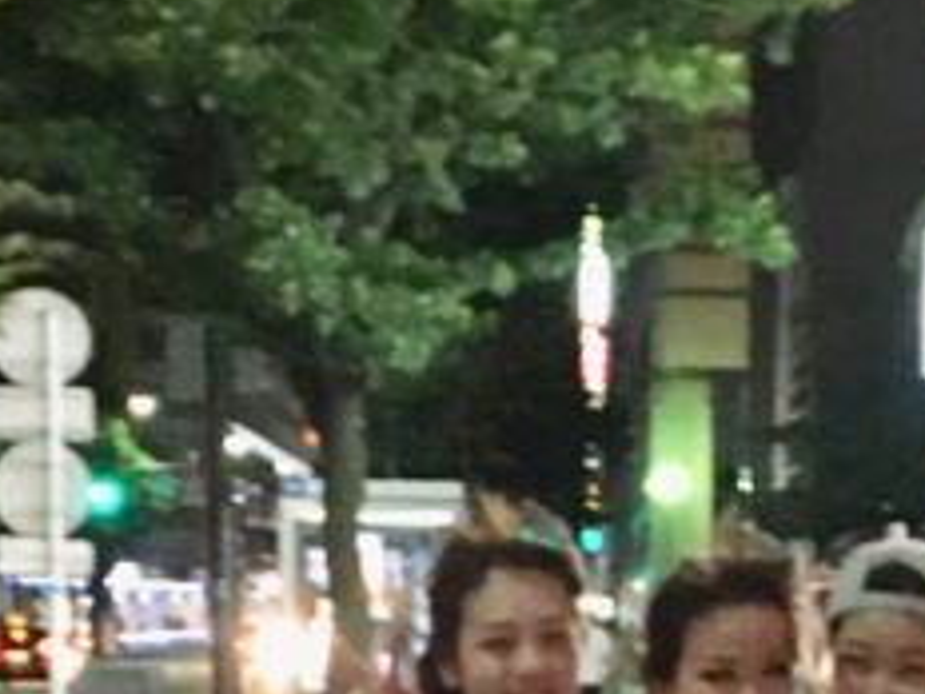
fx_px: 3420
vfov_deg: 11.2
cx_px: 666
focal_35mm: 128
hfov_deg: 15.3
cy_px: 1021
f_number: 2.2
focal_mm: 4.15
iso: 400
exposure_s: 1/15
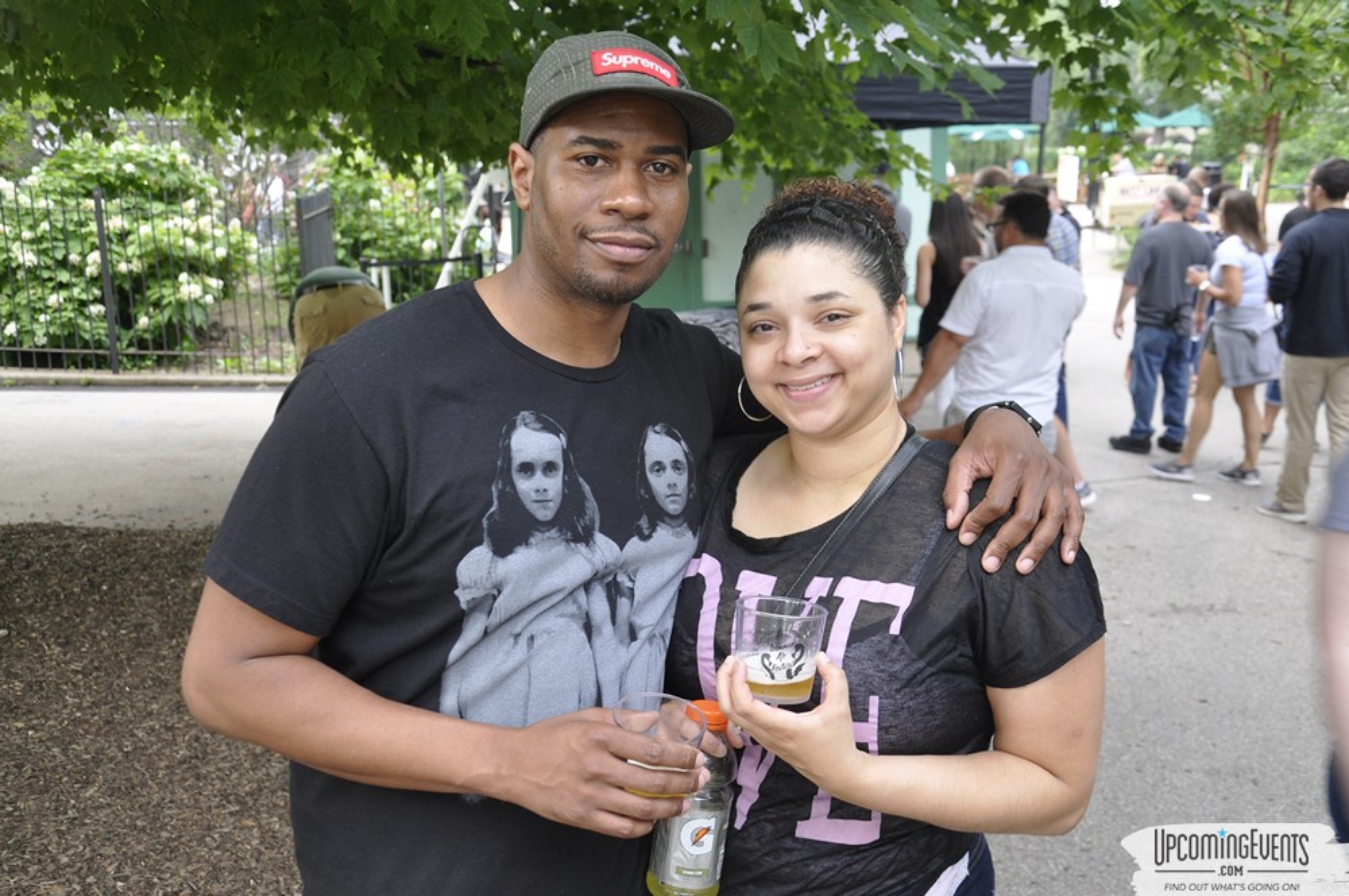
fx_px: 1460
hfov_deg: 49.6
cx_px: 674
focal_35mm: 39
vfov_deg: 34.1
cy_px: 448
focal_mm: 26
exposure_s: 1/30
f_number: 5.6
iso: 400
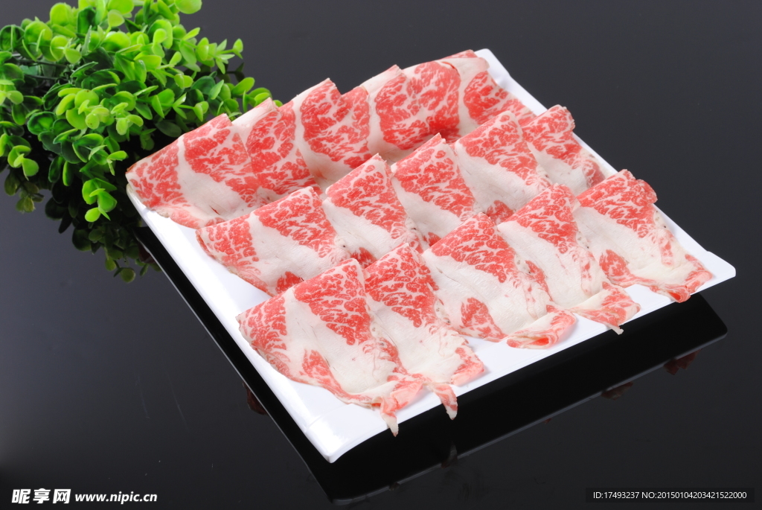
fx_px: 1748
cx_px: 381
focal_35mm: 82
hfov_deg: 24.6
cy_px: 255
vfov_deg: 16.6
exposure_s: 1/125
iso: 100
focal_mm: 55
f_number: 11
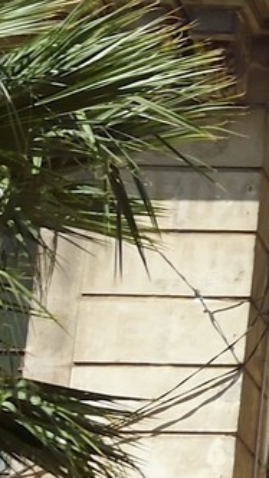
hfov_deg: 4.1
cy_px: -105
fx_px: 3458
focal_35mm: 273
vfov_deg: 7.8
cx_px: 1096
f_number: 10
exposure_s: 1/320
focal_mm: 36
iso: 200
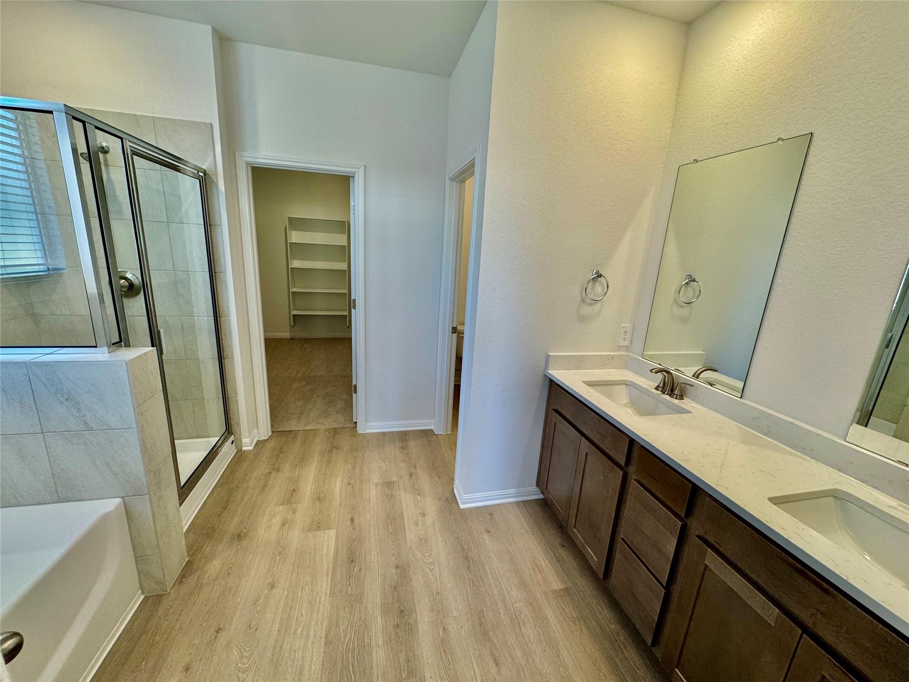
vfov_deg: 85.7
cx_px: 454
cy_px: 341
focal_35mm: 14
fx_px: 368
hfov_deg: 102.1
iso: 160
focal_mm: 2.22
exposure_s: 1/120
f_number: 2.2
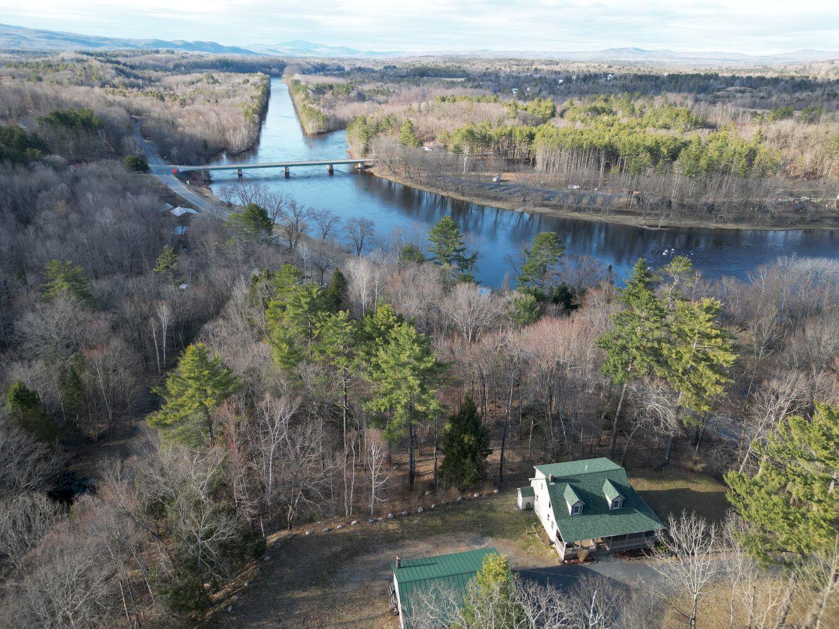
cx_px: 420
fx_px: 582
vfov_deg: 56.8
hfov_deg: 71.6
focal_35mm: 24
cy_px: 314
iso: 200
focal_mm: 6.72
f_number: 1.7
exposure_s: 1/725
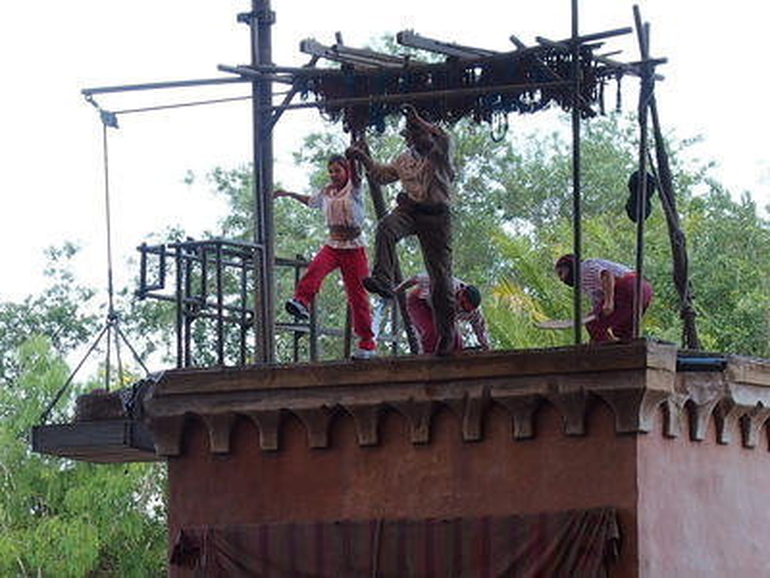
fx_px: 2491
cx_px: 385
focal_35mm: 112
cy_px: 289
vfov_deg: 13.2
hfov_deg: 17.6
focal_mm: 24
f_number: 3.5
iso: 100
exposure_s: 1/200
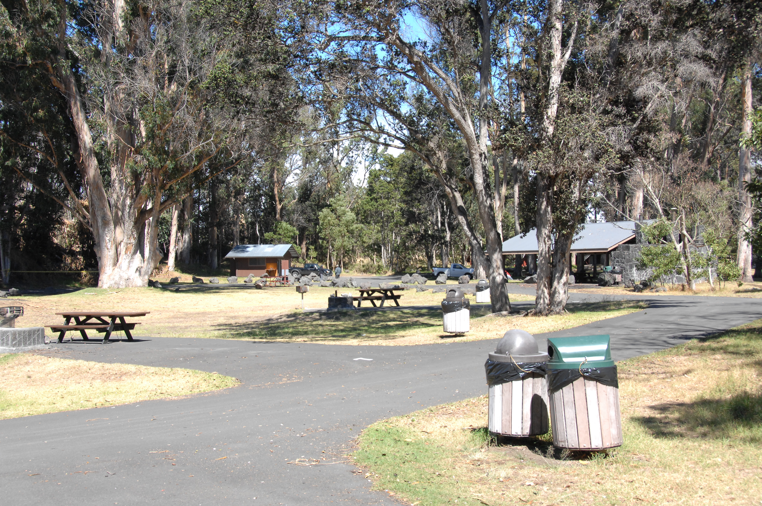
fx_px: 920
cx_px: 381
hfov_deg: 45.0
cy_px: 253
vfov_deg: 30.8
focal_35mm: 44
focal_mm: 29
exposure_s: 1/350
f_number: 9.5
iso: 400
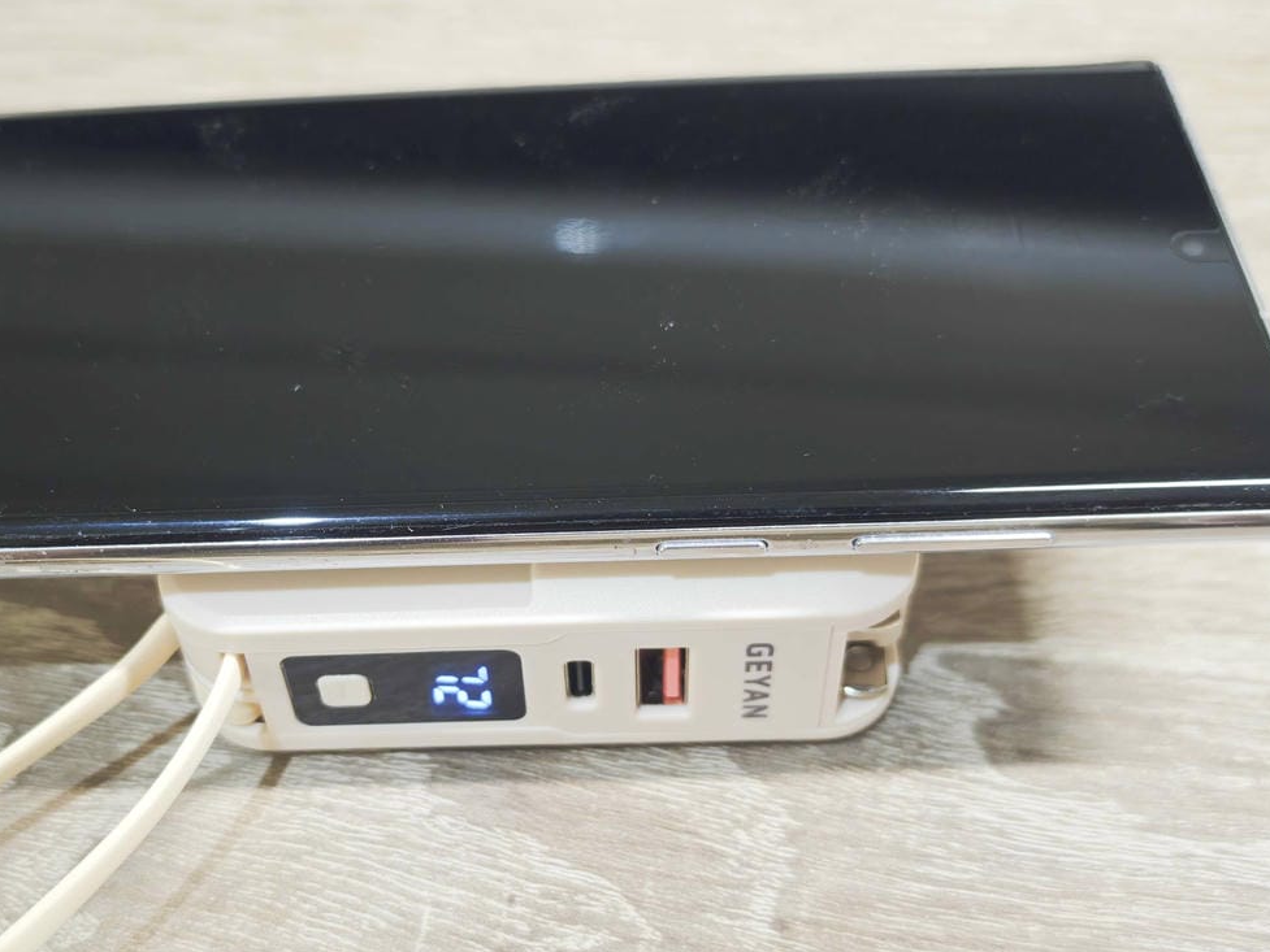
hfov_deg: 43.6
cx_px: 504
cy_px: 521
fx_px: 1578
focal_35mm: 43
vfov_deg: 33.6
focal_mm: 8.72
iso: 683
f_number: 2
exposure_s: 1/60
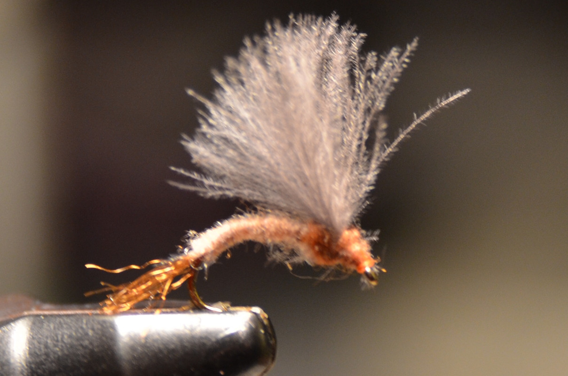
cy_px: 188
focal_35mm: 105
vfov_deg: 13.0
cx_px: 284
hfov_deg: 19.5
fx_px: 1653
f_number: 4.5
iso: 640
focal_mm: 70
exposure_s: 1/50
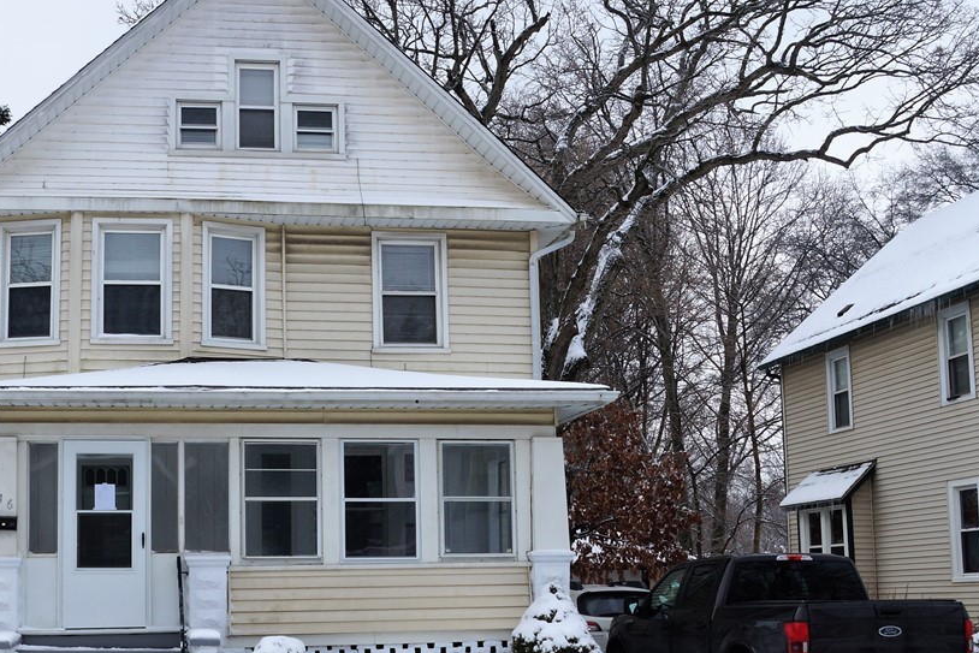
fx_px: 1088
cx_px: 378
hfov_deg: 48.1
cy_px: 348
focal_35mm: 40
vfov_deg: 33.4
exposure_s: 1/160
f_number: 13
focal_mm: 20
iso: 100
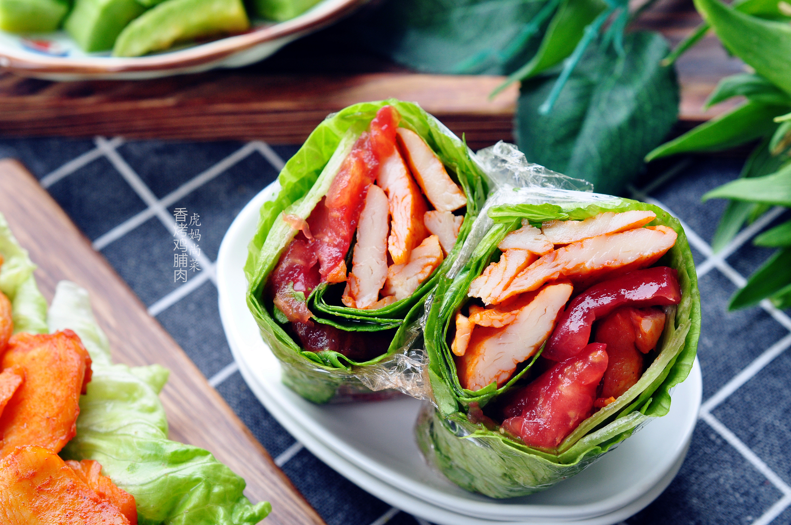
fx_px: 1317
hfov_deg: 33.4
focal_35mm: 60
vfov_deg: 22.6
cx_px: 396
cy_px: 262
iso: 400
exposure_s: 1/60
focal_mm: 40
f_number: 8
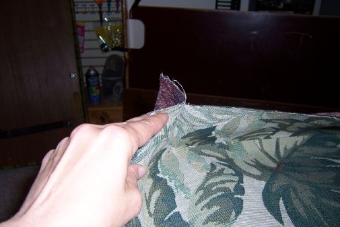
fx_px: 331
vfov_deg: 37.9
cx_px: 171
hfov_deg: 54.4
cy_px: 114
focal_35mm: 35
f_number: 2.8
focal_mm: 5.5
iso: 80
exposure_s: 1/60
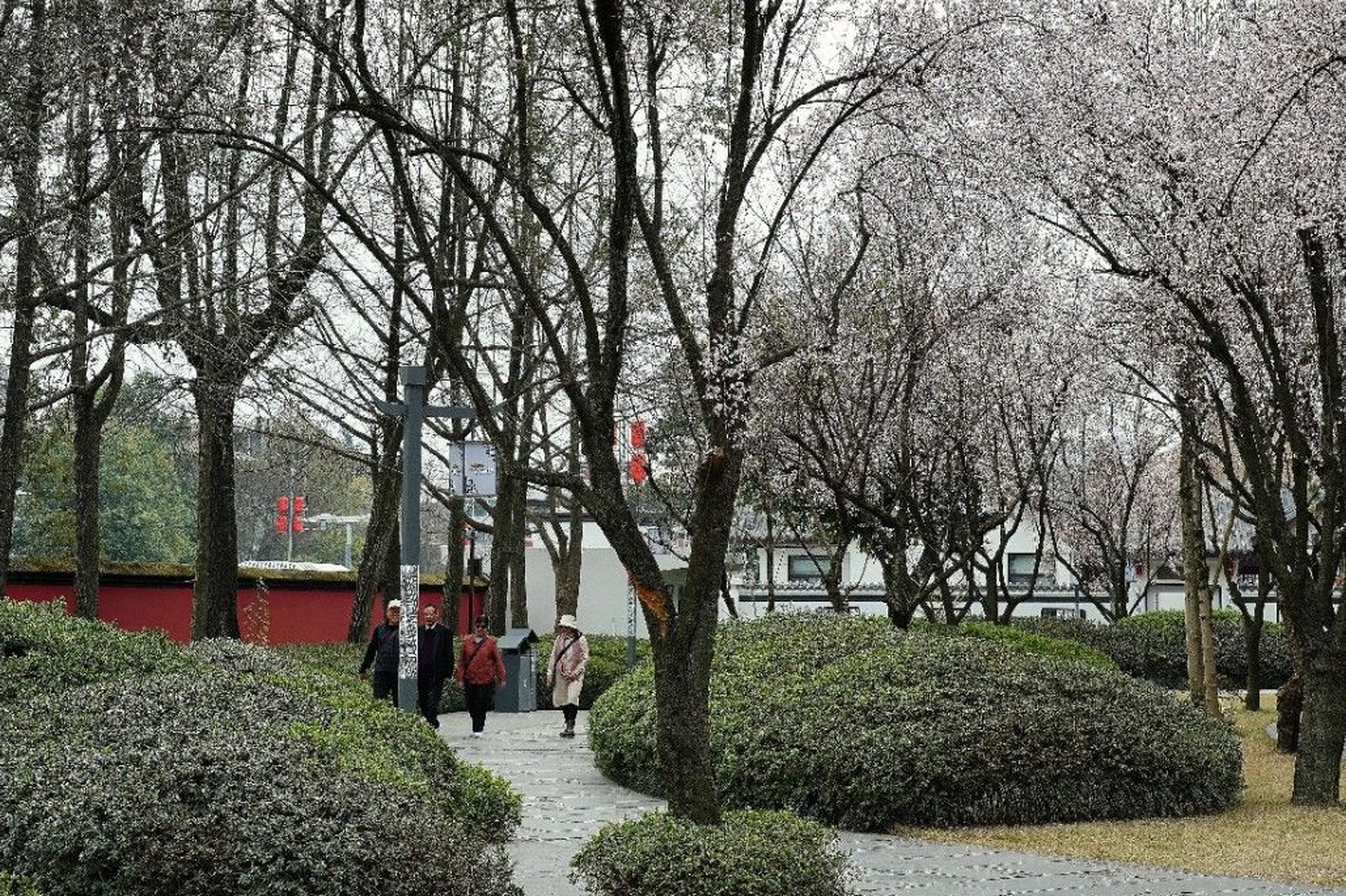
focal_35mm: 64
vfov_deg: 21.2
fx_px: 2392
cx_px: 800
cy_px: 390
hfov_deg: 31.3
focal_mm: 47
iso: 400
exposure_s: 1/400
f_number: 8
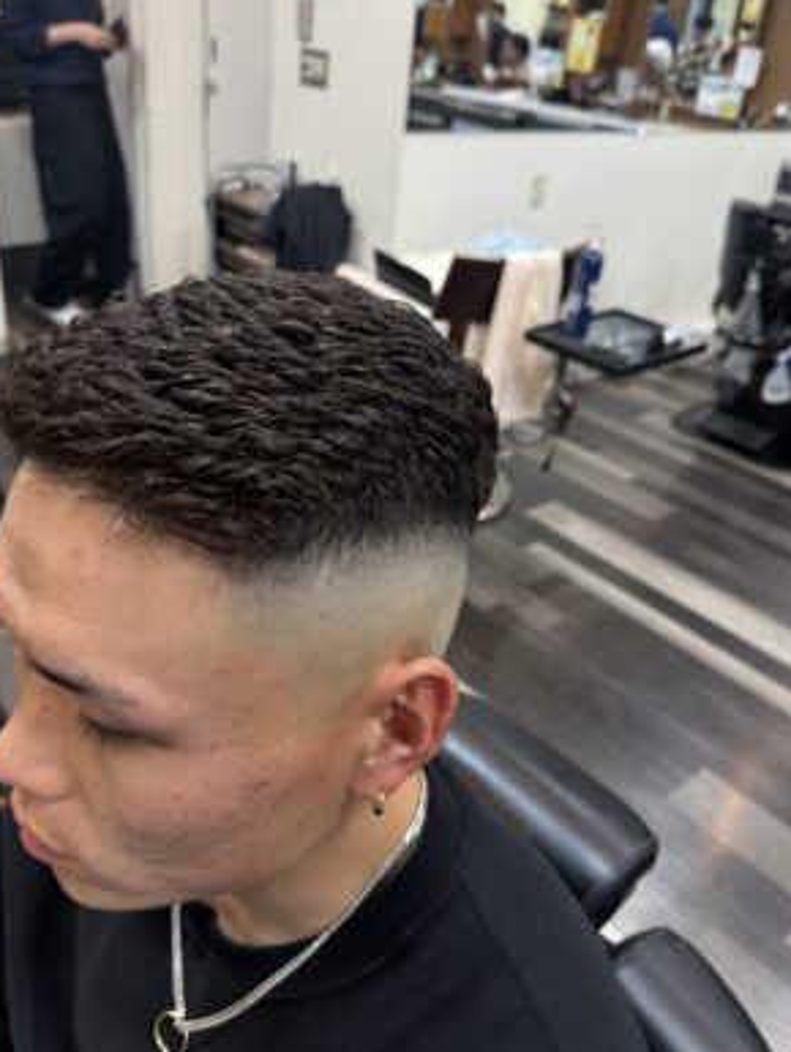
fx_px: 852
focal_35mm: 28
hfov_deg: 49.8
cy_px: 501
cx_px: 387
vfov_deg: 63.4
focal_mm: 6.76
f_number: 1.78
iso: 160
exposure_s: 1/100
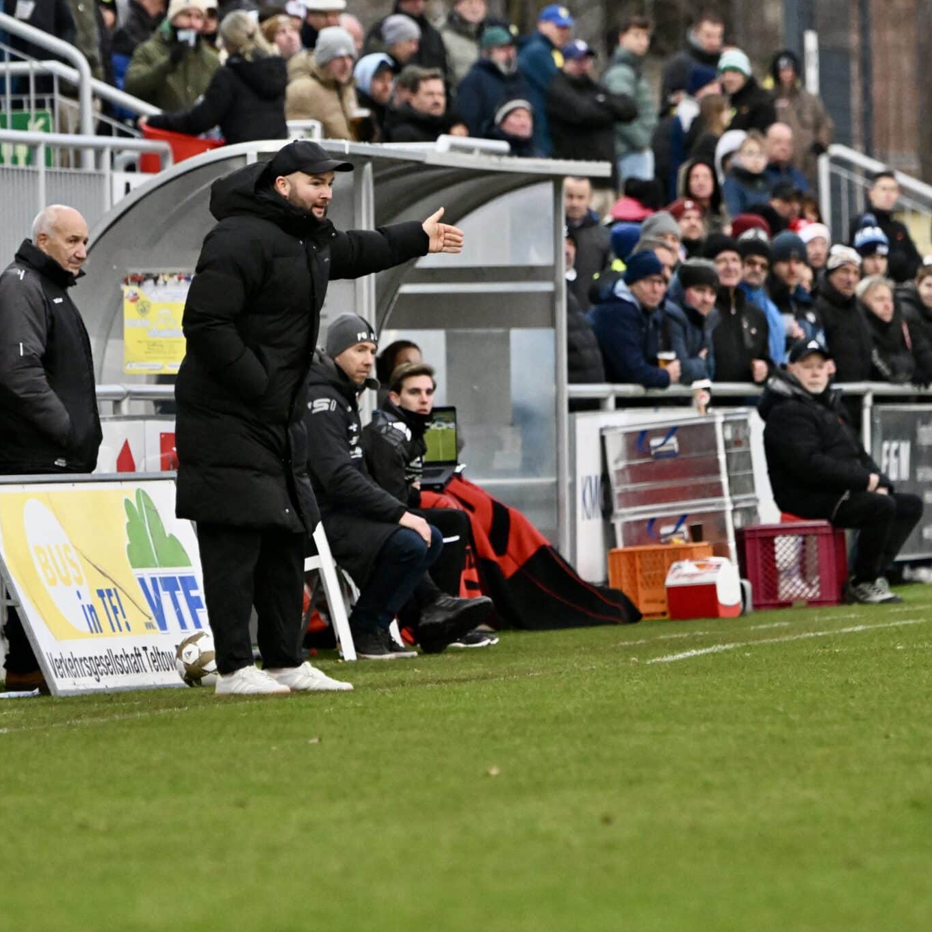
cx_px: 235
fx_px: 12063
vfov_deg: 4.4
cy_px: 466
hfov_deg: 4.4
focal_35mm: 396
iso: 8000
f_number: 5.6
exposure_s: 1/1600
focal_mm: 310
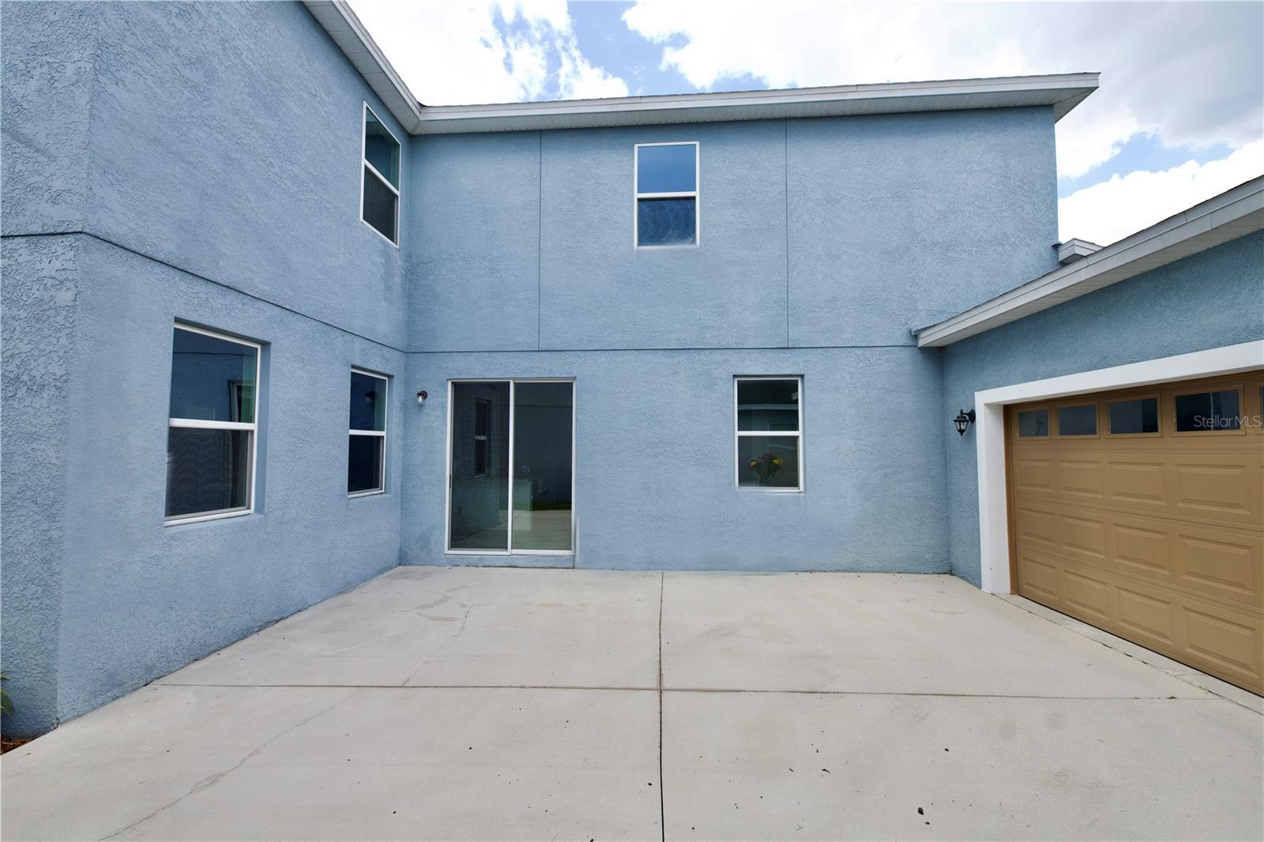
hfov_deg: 104.3
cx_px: 632
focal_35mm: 14
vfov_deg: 81.2
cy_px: 421
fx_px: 491
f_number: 5.6
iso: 160
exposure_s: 1/250
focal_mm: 14
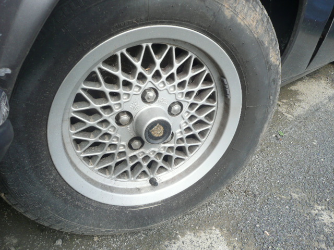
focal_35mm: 28
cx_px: 167
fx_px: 270
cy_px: 125
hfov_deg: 63.4
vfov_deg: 49.7
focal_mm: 4.6
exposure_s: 1/200
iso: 100
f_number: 3.3
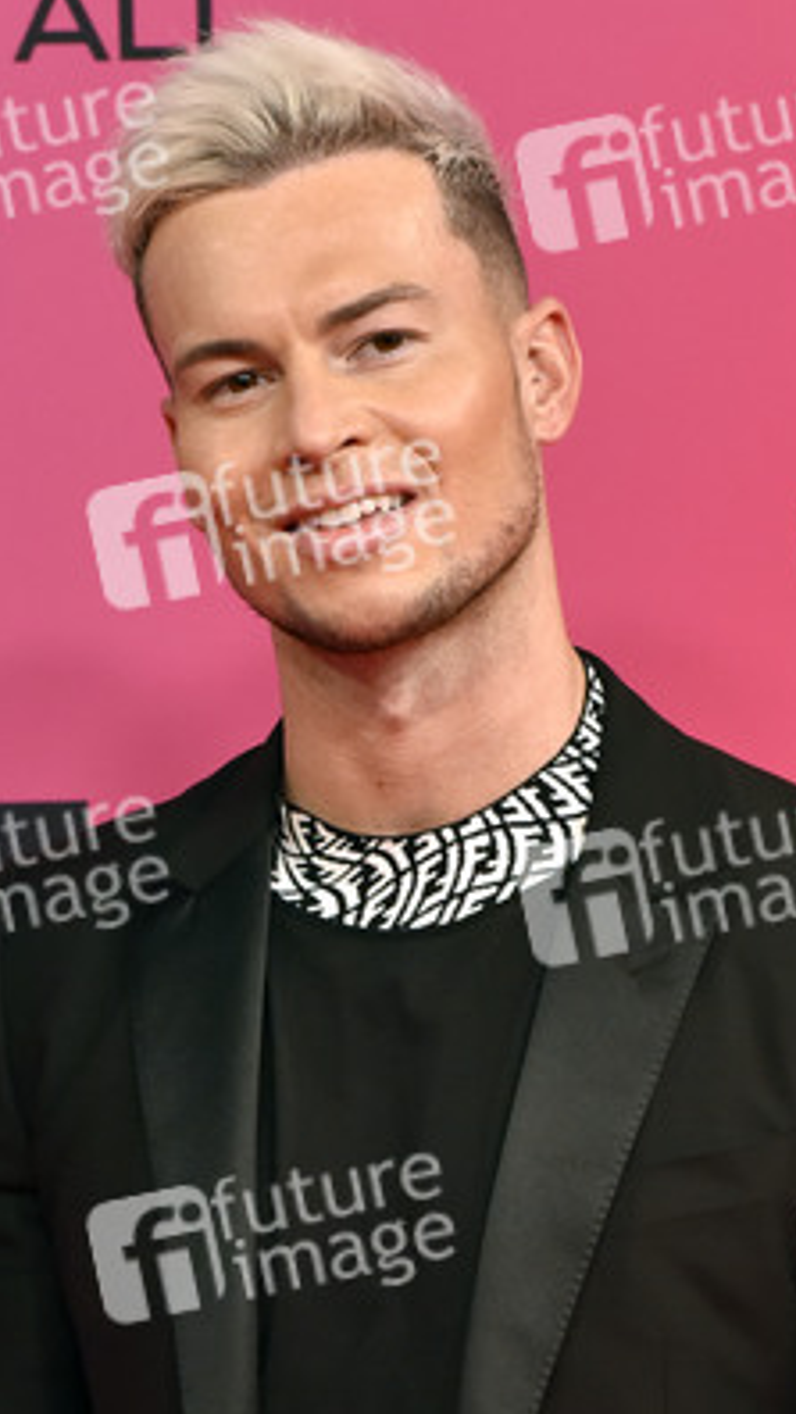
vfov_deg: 14.5
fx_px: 5549
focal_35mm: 148
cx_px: 375
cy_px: 703
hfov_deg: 8.2
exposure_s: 1/160
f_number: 5.6
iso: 2000
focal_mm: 140
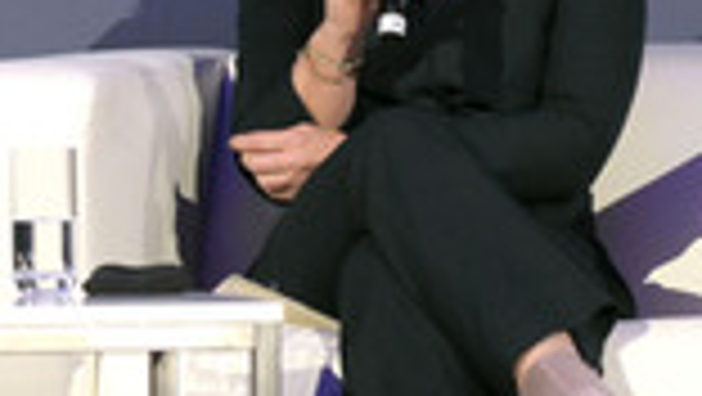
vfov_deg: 2.0
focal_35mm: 606
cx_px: -178
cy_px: 112
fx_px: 11288
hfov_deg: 3.6
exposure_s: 1/400
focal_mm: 200
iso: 12800
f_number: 5.6
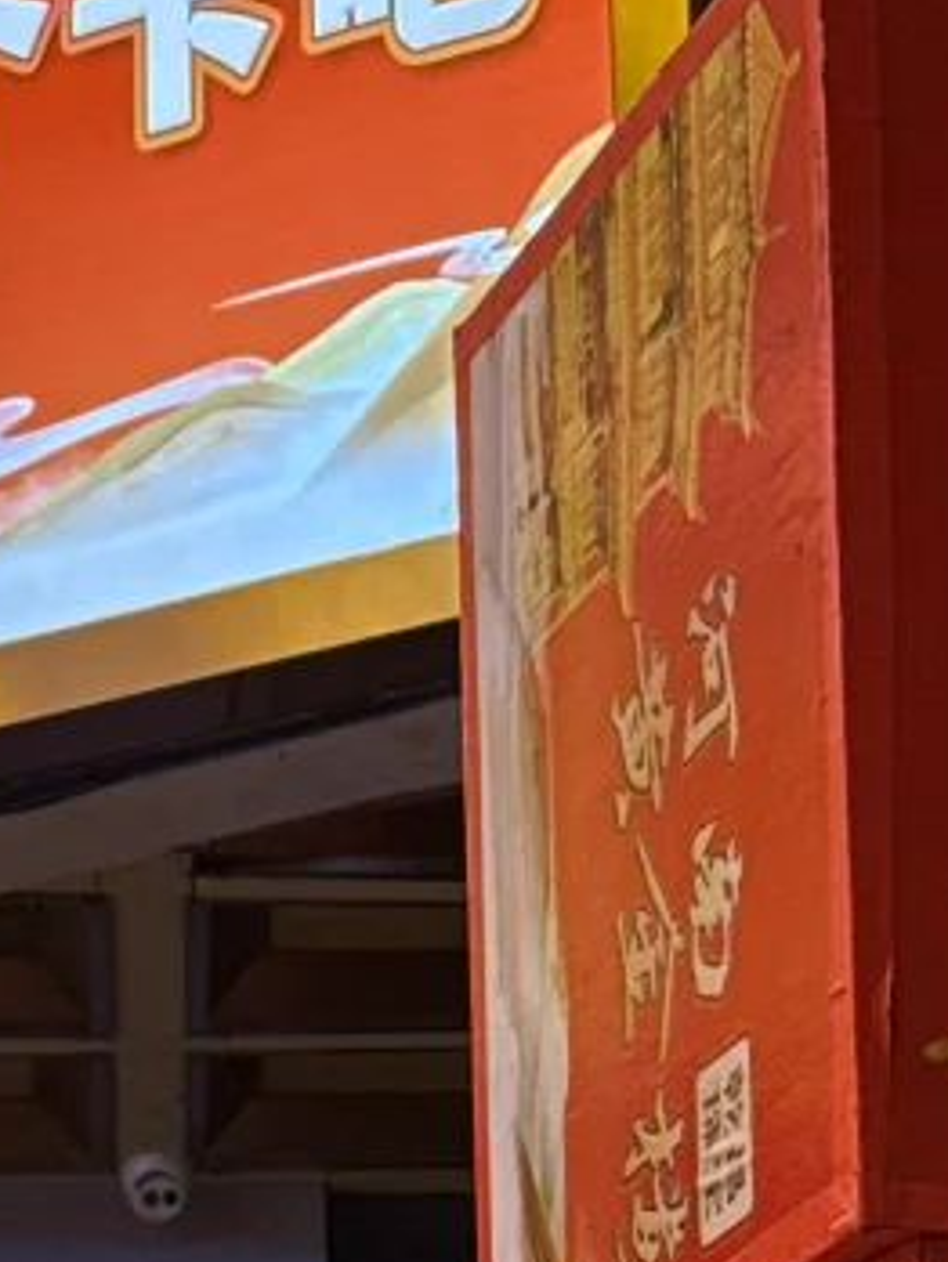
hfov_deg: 7.5
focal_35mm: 198
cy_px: 1085
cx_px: 62
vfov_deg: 9.9
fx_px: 7226
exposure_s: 1/69
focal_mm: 6.76
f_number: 1.78
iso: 100
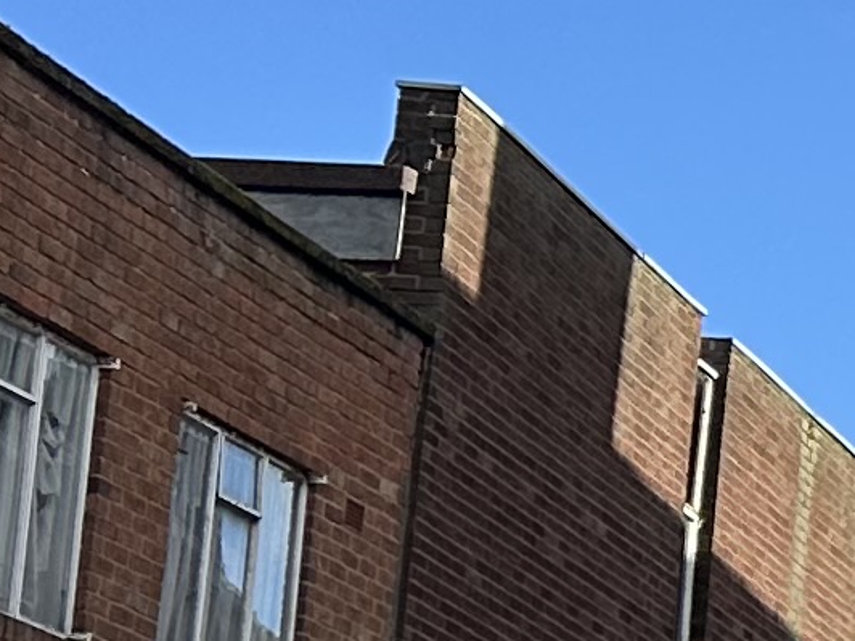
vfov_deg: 8.1
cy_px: 728
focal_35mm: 182
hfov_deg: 8.6
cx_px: 2732
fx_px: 4495
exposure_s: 1/2967
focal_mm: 6.86
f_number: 1.78
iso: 80
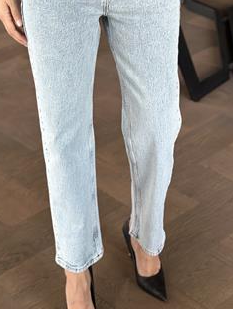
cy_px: 107
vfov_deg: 24.9
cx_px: 81
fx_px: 699
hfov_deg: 18.9
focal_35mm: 78
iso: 400
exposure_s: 1/46
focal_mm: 6.86
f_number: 1.78
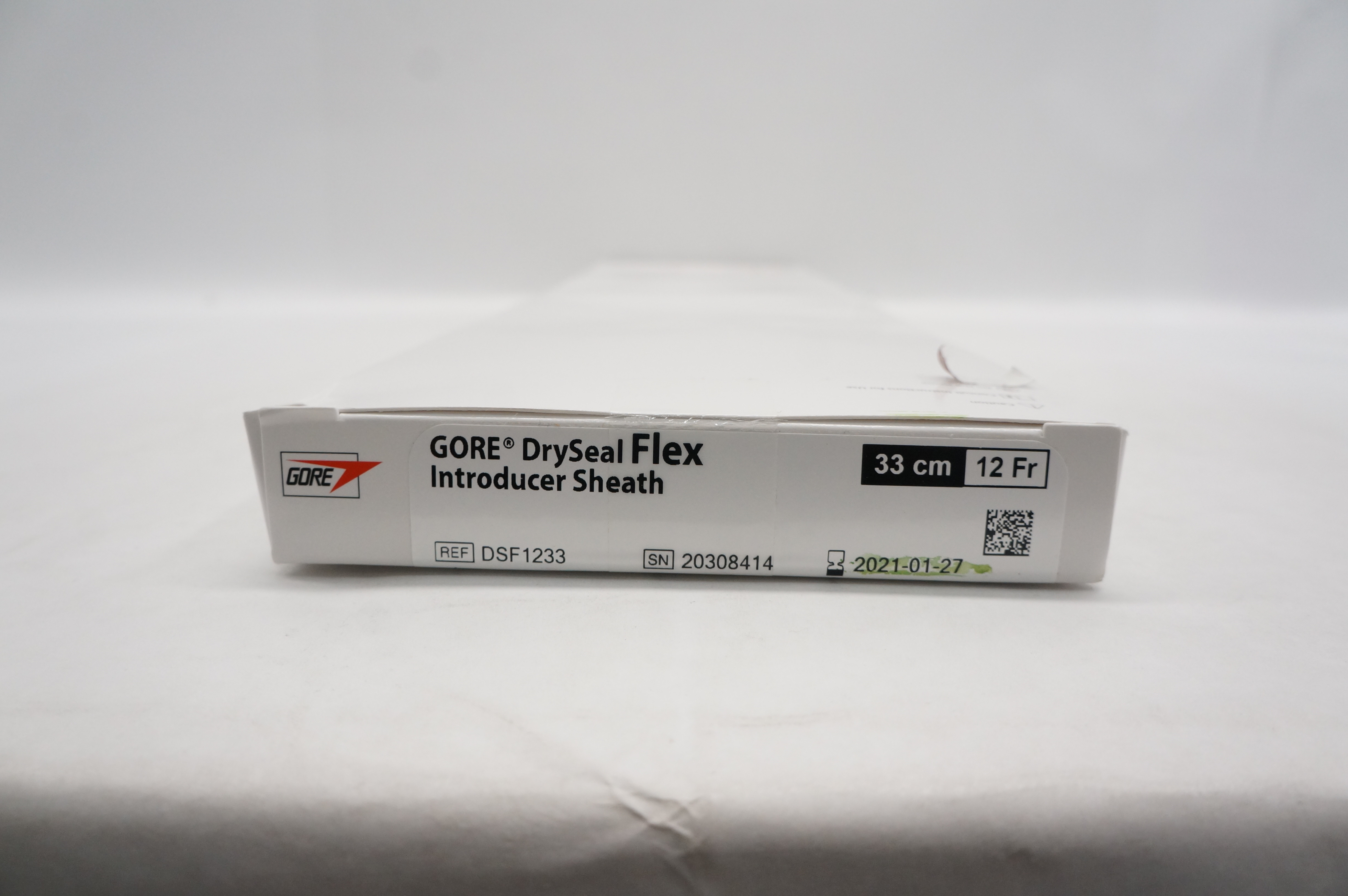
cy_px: 448
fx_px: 1010
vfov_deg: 47.8
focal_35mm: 27
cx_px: 674
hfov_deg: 67.4
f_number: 6.3
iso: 800
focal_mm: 18
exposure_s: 1/160
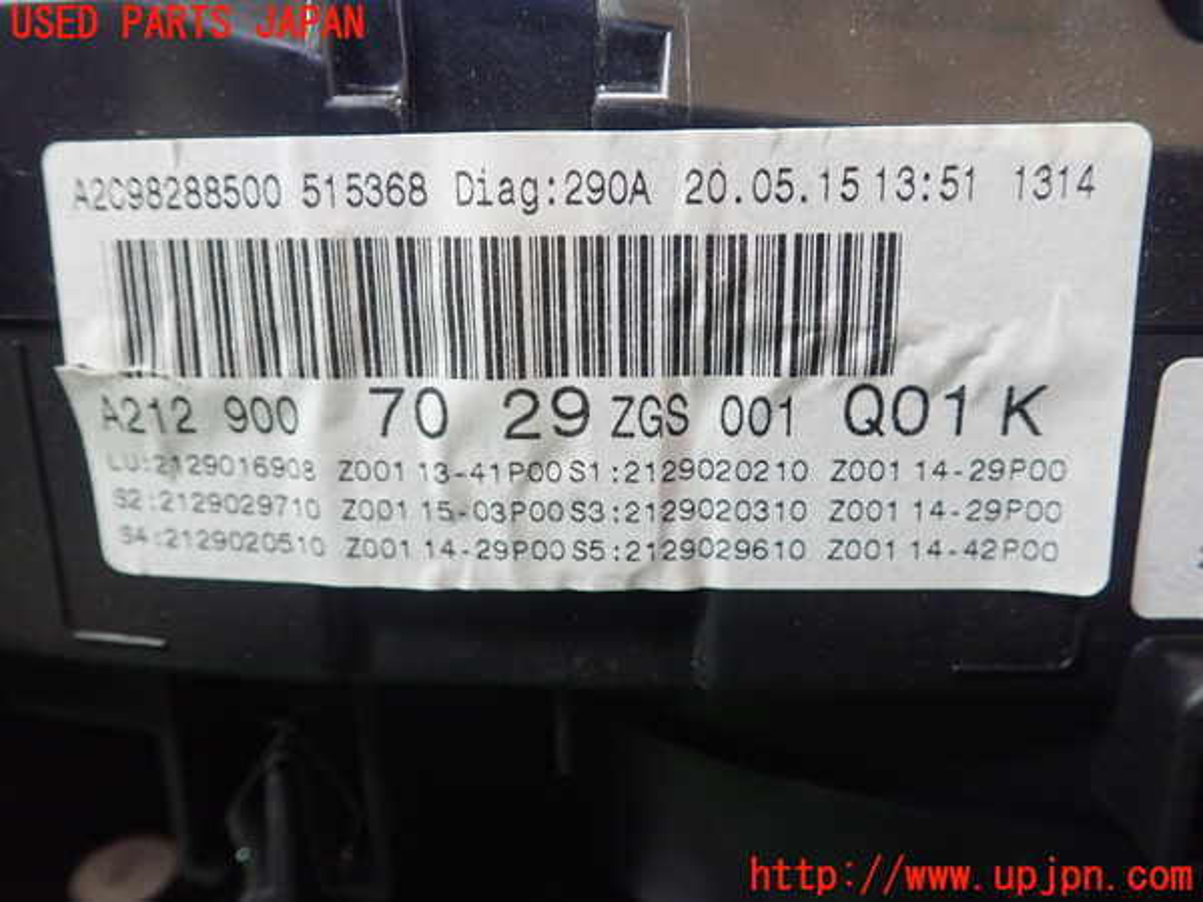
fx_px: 1043
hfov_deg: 60.0
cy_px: 451
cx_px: 602
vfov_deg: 46.8
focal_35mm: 30
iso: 800
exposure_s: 1/125
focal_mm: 5.5
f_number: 2.3
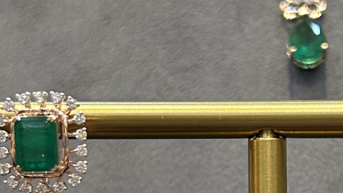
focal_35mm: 104
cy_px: 173
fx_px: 946
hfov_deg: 20.3
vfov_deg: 11.6
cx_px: 269
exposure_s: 1/50
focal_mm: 5.7
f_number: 1.5
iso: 200
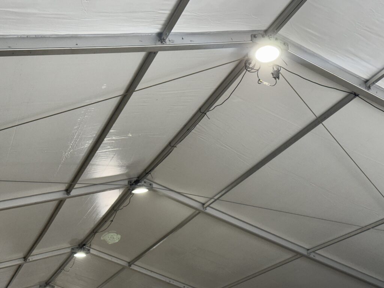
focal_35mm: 48
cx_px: 192
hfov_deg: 39.7
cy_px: 144
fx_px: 532
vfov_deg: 30.3
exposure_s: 1/120
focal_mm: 6.76
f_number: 1.78
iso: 100
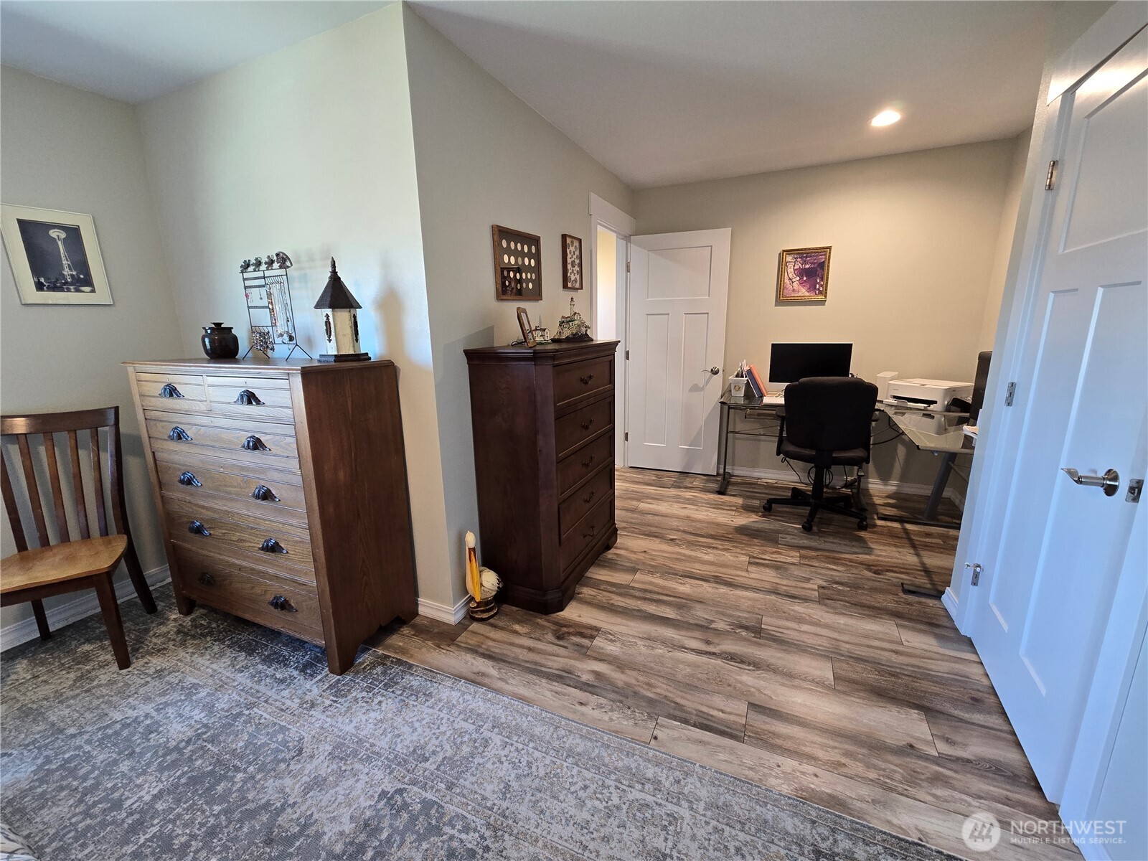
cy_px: 430
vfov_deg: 89.9
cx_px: 574
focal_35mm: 13
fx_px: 431
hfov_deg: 106.2
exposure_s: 1/60
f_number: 2.2
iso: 250
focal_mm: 2.2
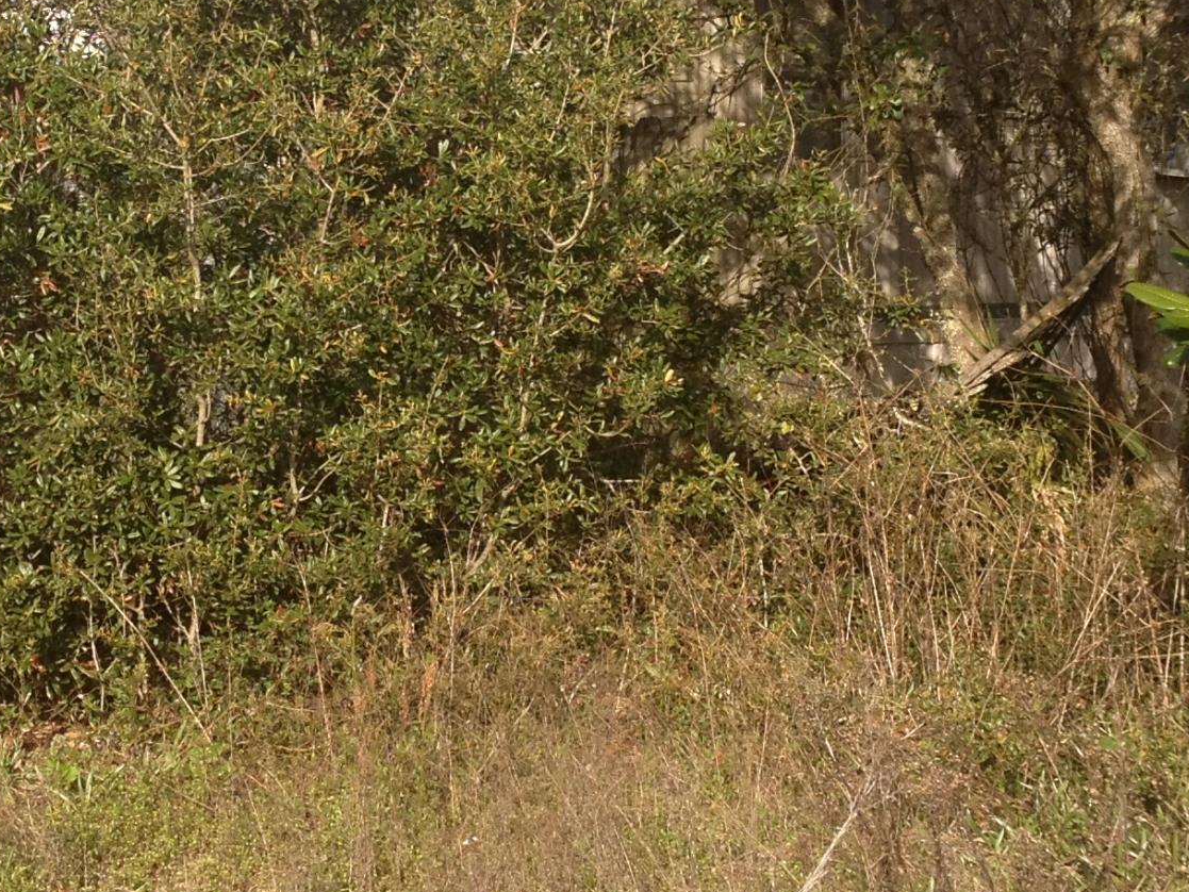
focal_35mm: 94
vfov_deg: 15.7
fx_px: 3229
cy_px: 248
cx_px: 461
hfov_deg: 20.8
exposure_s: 1/746
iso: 50
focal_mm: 4.28
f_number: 2.4
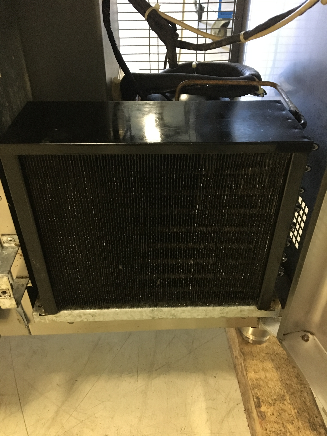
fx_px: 365
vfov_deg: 61.7
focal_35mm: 29
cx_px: 164
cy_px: 218
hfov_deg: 48.2
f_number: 2.2
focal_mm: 4.15
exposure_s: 1/17
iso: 320
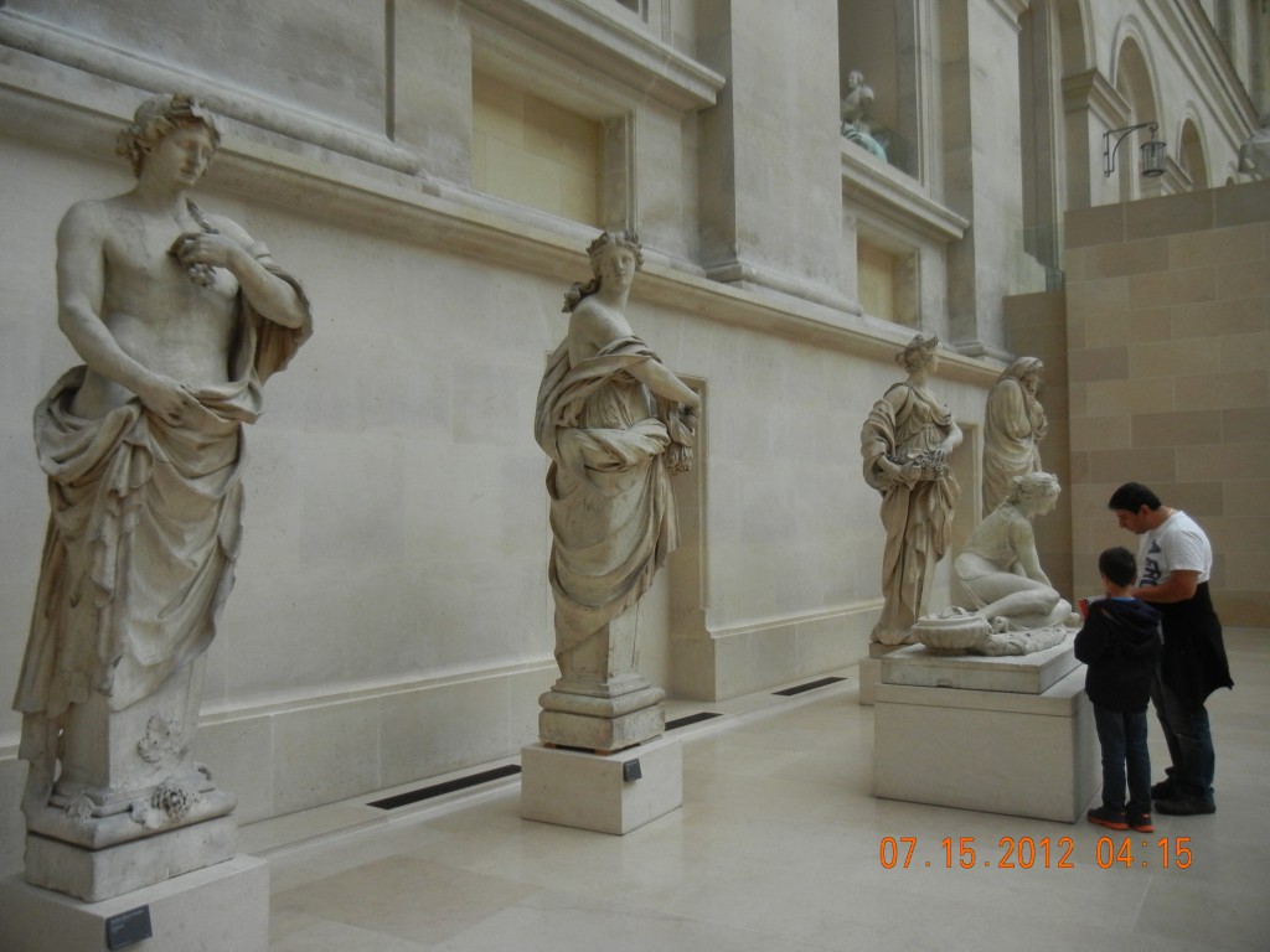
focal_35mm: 30
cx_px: 635
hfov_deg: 60.0
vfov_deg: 46.8
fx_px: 1101
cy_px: 476
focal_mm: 5.4
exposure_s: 1/58.7
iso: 325
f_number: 3.5
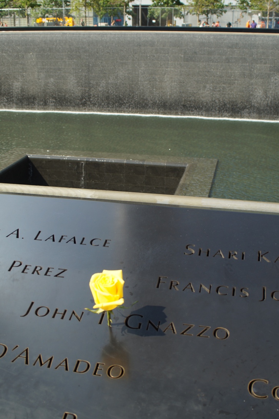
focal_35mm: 42
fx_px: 489
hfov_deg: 31.9
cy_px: 210
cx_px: 140
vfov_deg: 46.4
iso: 100
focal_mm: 28
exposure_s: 1/160
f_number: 6.3
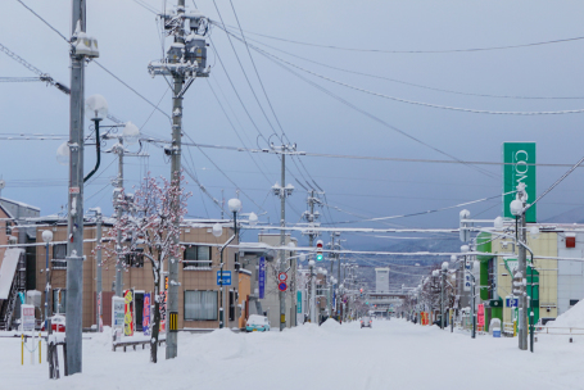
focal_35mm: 72
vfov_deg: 18.5
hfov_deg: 28.0
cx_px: 338
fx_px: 1169
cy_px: 19
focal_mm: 32
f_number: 8
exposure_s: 1/80
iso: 100
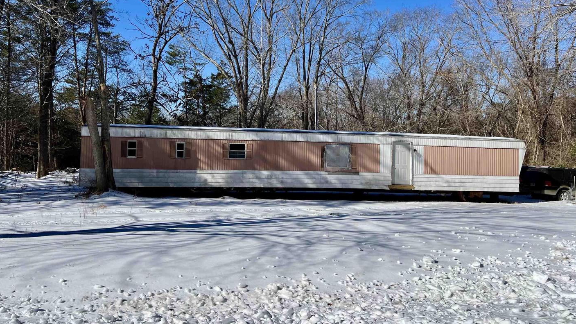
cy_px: 139
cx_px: 293
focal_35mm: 29
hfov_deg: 66.1
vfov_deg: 40.1
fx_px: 443
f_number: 1.5
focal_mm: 5.7
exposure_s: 1/8000
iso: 50
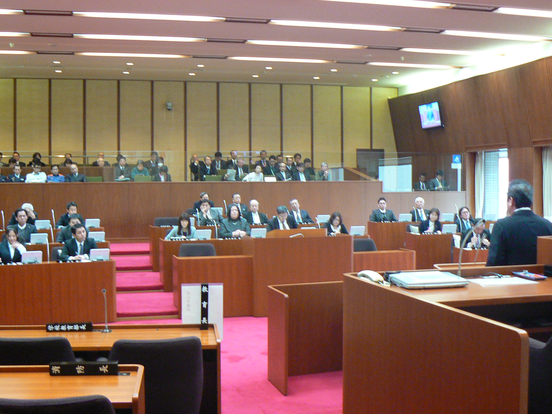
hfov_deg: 43.9
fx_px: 686
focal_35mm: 43
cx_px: 276
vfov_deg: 33.6
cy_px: 207
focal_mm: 6
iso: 200
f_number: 2.8
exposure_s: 1/8
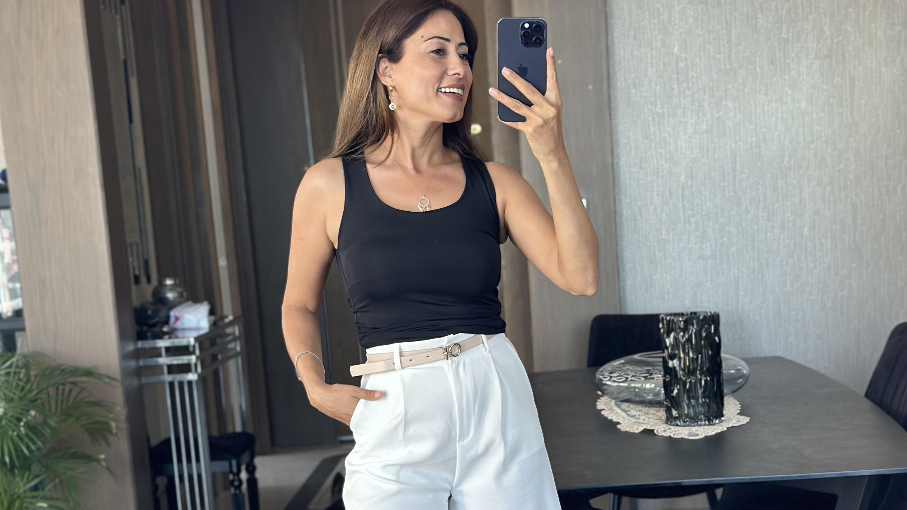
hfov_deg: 30.2
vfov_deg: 16.9
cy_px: 484
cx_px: 455
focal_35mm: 70
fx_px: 1683
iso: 125
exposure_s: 1/88
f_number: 1.78
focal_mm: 6.86
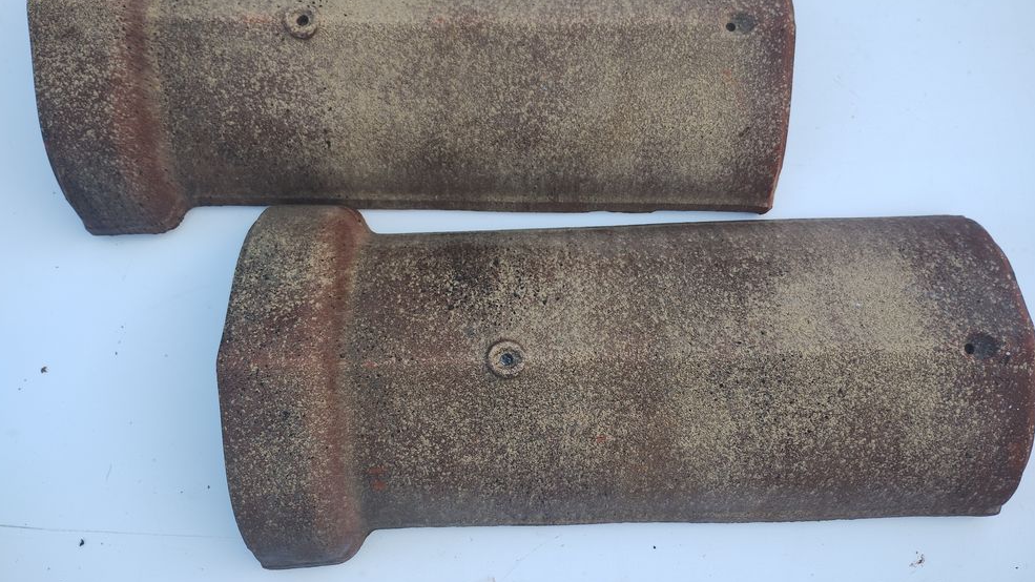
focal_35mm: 31
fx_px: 851
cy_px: 284
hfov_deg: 62.6
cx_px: 517
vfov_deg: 37.8
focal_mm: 4.27
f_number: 1.8
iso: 115
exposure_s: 1/118
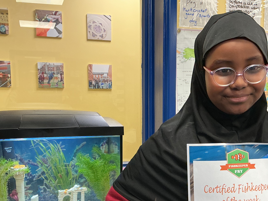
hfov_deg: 42.0
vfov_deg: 31.9
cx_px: 148
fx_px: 348
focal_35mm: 45
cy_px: 138
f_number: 1.8
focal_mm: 3
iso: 125
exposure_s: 1/60
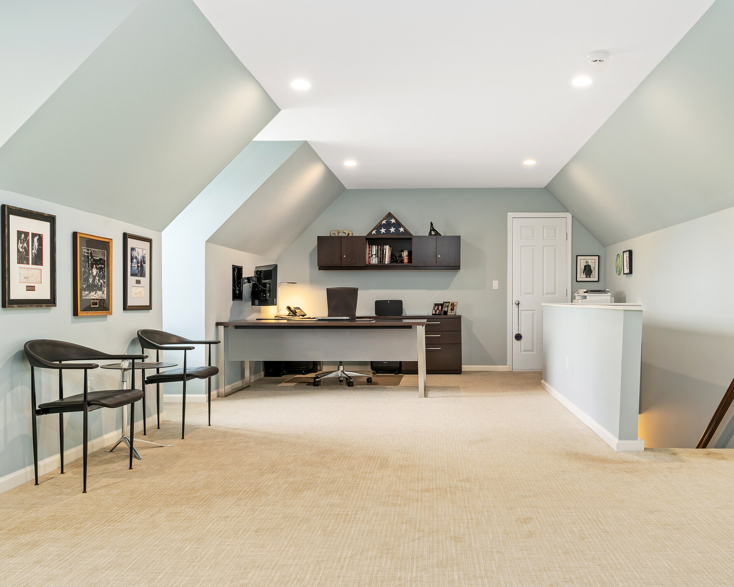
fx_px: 695
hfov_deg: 55.3
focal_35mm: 32
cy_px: 297
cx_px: 431
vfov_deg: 45.8
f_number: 8
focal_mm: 28
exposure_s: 1
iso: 320
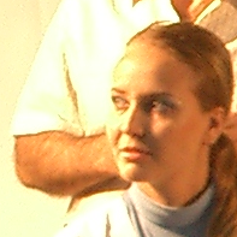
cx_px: 639
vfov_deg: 5.4
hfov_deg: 5.2
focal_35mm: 322
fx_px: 2494
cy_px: 201
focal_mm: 5.8
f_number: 2.6
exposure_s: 1/40
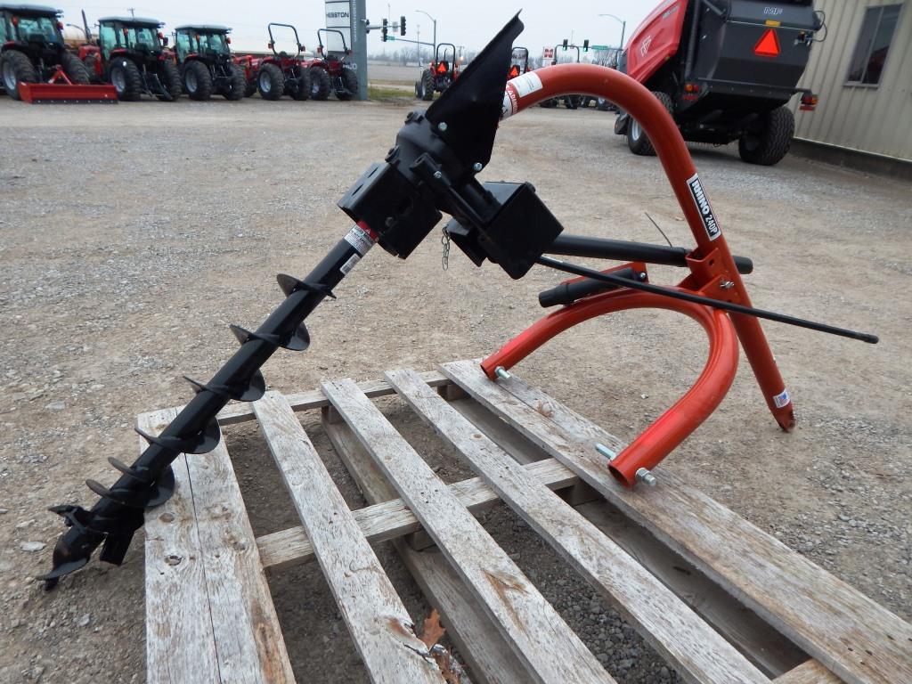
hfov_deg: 76.4
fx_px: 580
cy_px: 342
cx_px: 456
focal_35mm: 22
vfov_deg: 61.1
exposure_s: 1/80
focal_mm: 4
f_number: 3
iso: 125
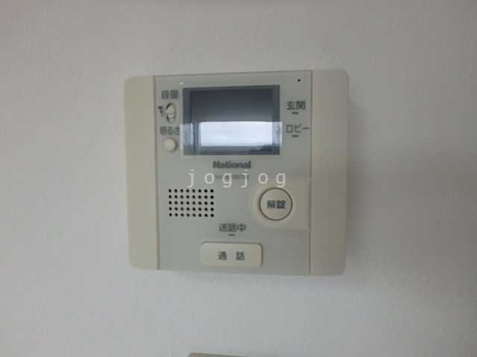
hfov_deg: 79.0
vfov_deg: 63.4
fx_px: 289
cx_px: 238
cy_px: 178
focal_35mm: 21
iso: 125
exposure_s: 1/80
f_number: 3.5
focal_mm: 3.7
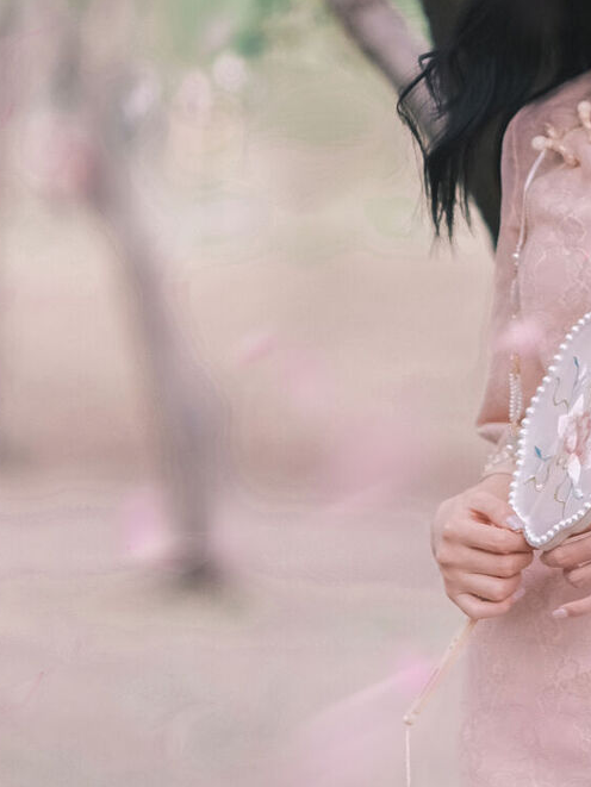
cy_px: 30
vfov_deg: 4.3
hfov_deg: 3.2
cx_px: 570
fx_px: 10582
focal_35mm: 465
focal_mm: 135
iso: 2000
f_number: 2
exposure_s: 1/4000
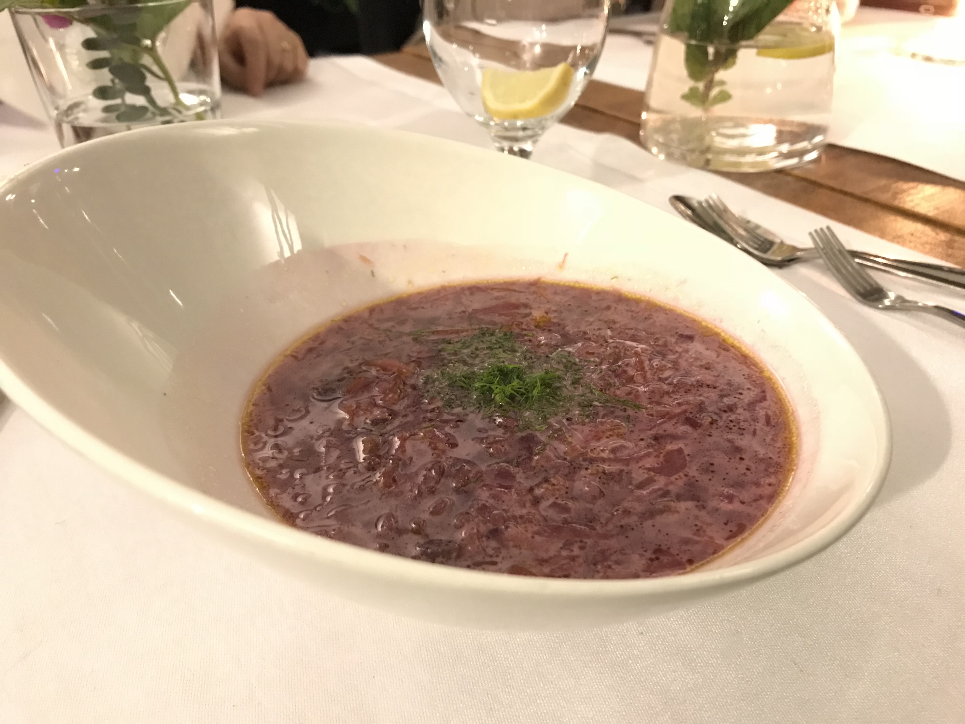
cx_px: 482
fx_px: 781
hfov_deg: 63.4
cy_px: 362
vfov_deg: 49.7
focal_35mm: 28
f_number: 1.8
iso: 100
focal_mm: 3.99
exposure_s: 1/4
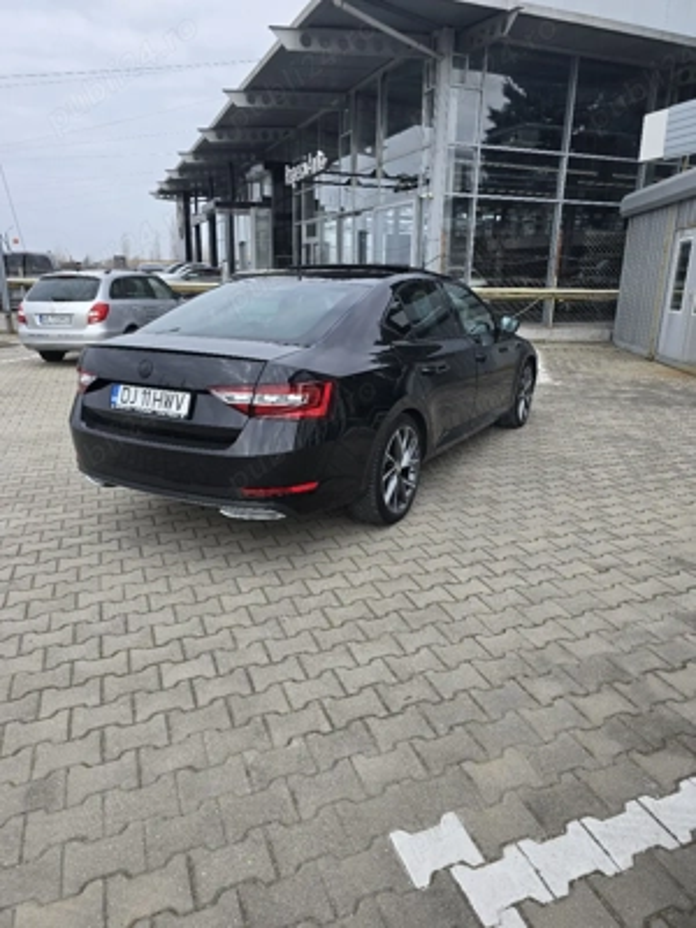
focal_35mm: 23
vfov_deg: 73.9
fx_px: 617
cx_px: 348
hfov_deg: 58.9
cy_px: 464
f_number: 1.7
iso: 12
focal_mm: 6.3
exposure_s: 1/238
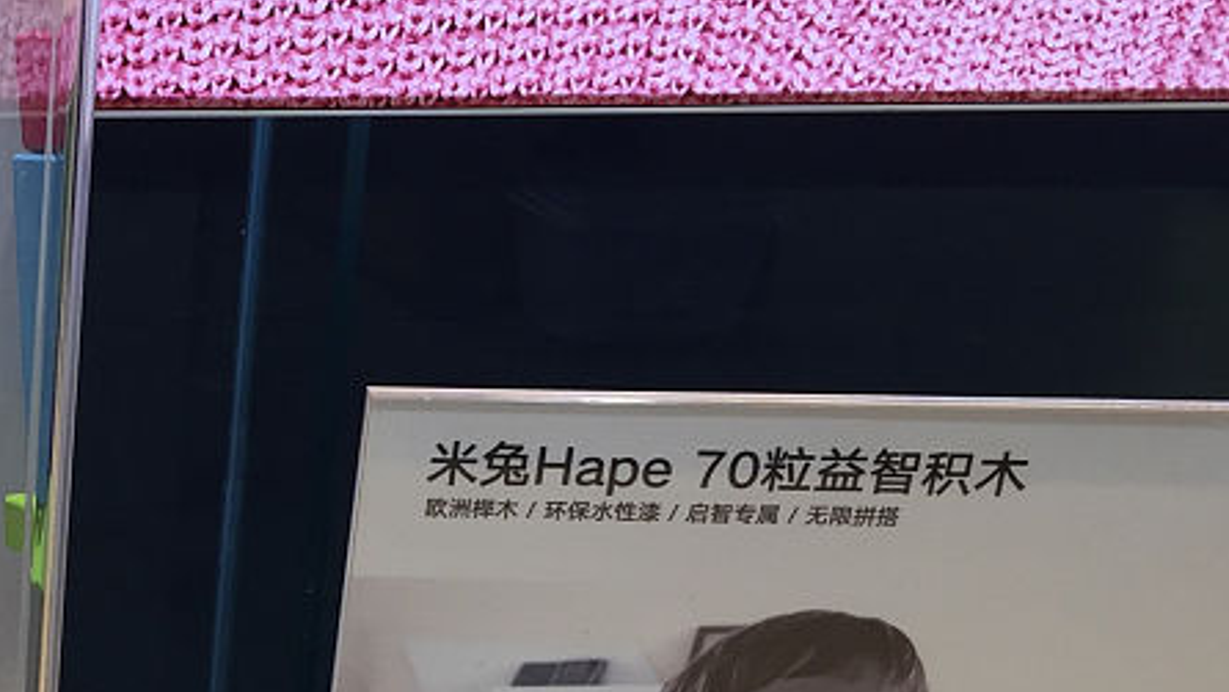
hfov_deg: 23.1
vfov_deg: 14.0
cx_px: -204
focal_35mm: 85
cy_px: 728
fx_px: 2770
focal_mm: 4.15
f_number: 2.2
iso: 40
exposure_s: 1/100
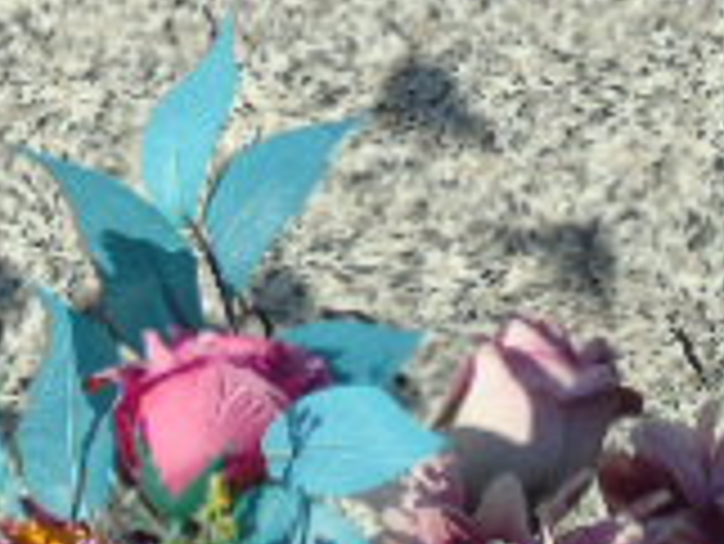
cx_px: -378
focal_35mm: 429
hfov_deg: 4.6
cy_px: 108
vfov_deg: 3.5
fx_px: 8979
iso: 80
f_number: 4.4
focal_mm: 19
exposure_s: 1/500
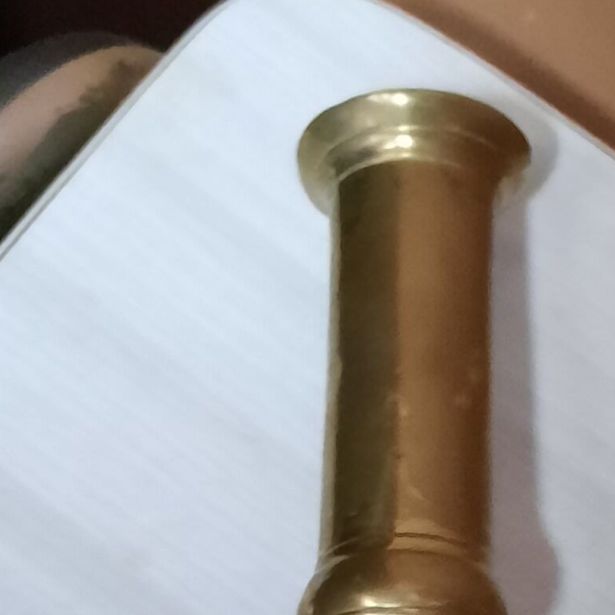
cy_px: 717
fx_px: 2291
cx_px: 596
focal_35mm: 114
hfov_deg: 15.1
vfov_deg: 14.8
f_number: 2
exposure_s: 1/25
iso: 500
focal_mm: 4.6
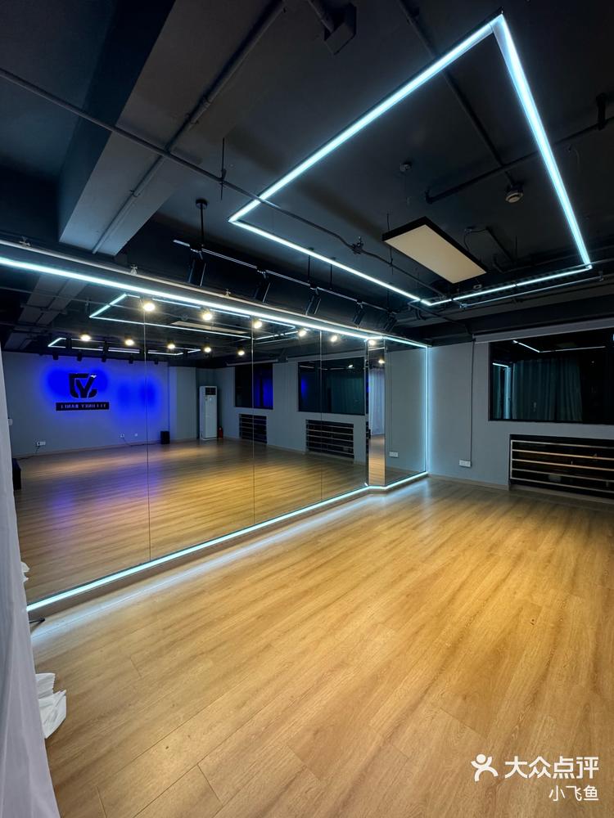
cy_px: 409
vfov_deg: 102.1
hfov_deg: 85.7
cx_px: 307
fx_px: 331
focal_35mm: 14
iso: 250
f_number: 2.2
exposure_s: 1/100
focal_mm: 2.22
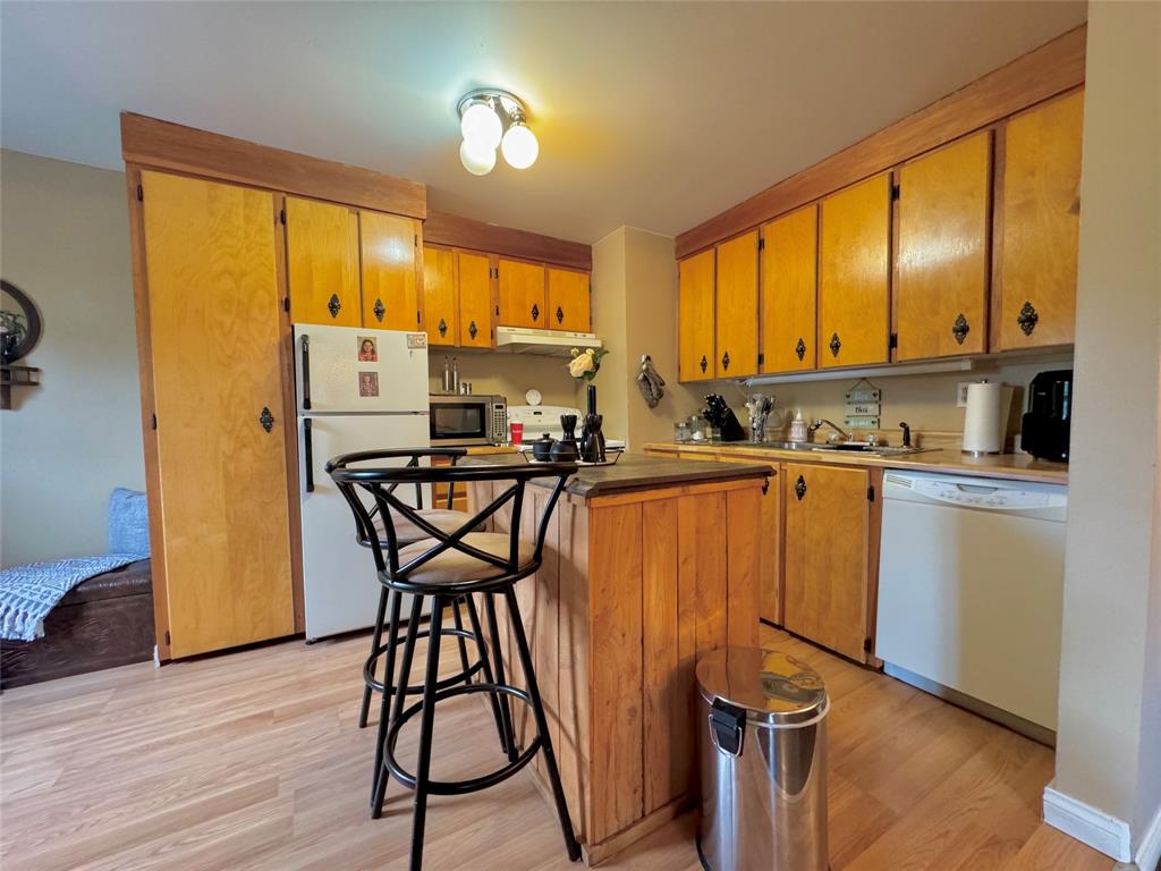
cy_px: 436
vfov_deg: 85.7
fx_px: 470
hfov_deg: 102.1
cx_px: 580
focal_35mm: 14
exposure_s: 1/60
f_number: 2.2
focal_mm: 2.22
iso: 800
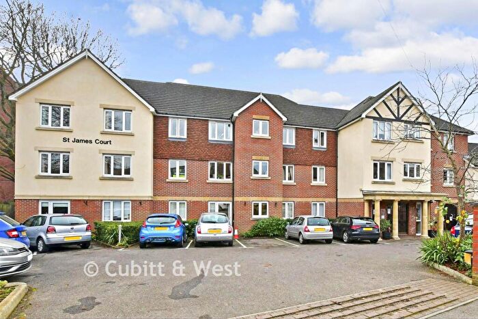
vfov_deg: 77.4
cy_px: 160
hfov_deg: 100.4
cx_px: 239
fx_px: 199
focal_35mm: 15
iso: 320
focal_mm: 10
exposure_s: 1/50
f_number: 10
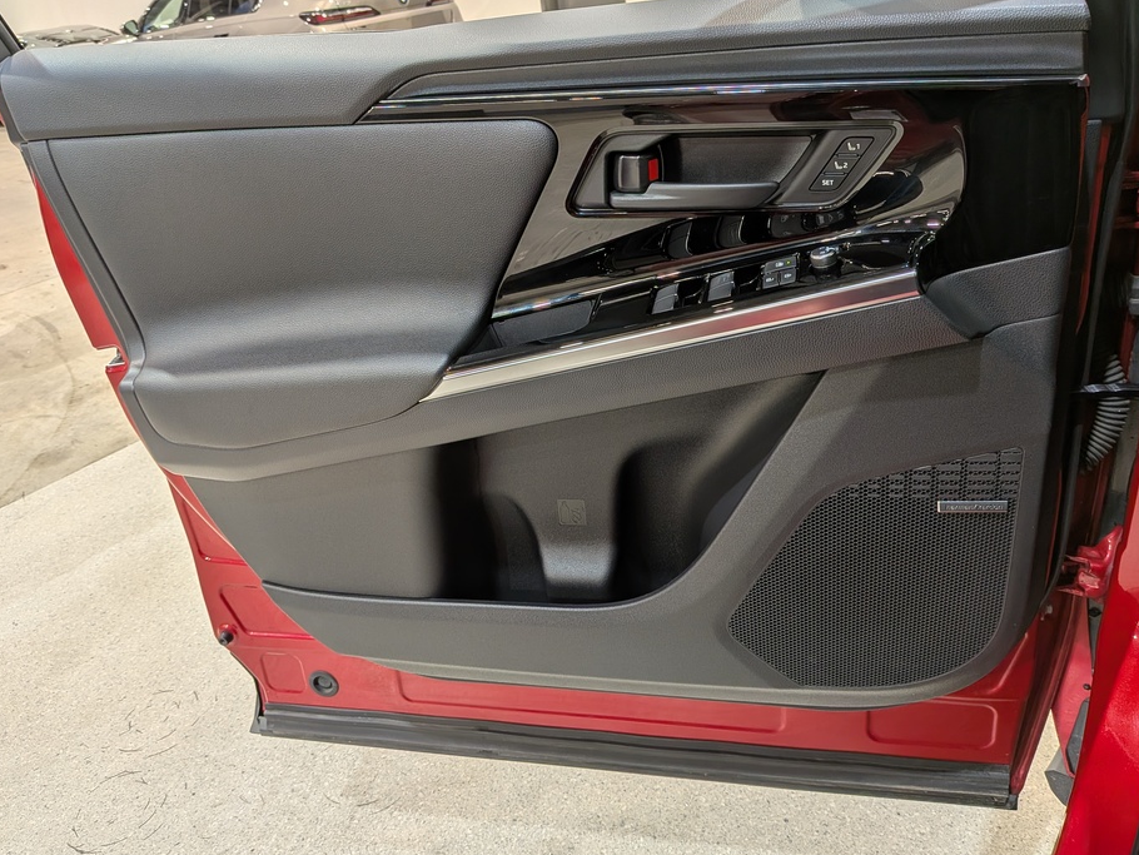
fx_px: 889
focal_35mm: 27
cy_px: 393
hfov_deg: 65.3
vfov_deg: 51.3
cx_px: 568
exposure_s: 1/208
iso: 28
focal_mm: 4.53
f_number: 1.7
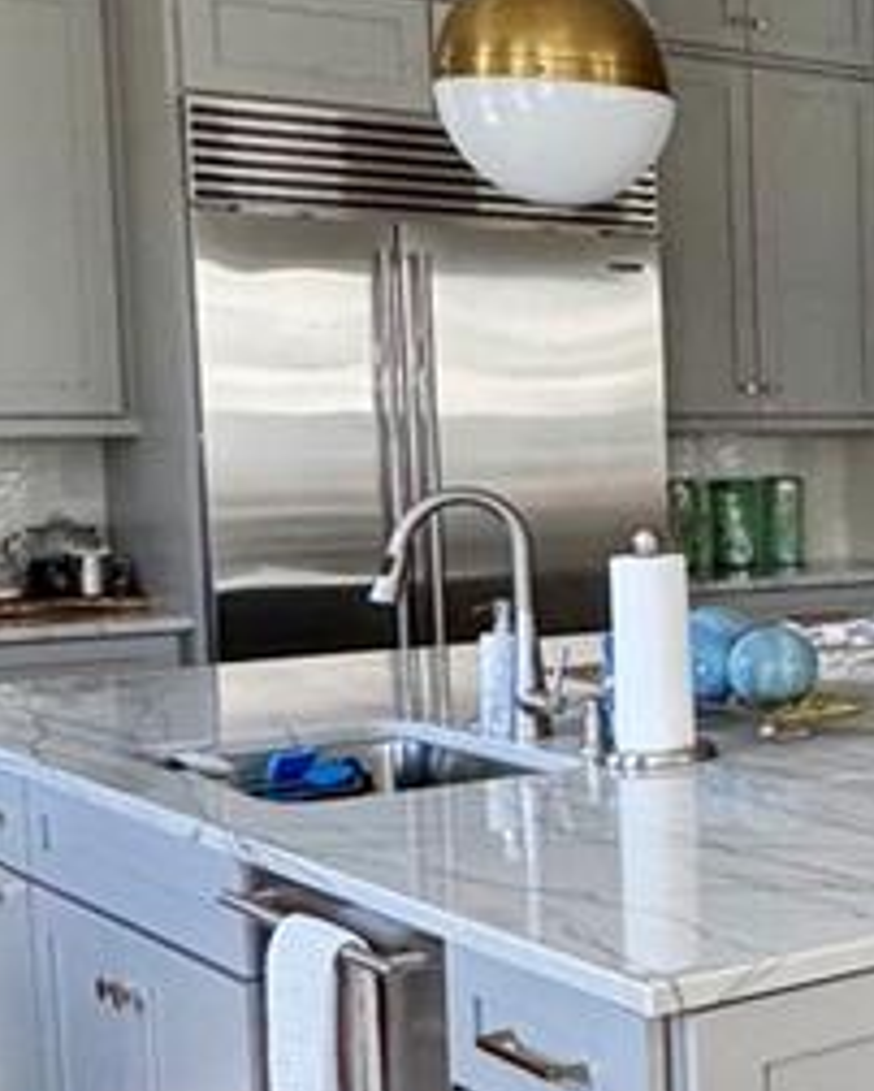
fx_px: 2099
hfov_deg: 17.3
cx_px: 1731
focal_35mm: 65
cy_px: 571
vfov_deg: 29.1
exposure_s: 1/99
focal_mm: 2.22
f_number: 2.2
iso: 200
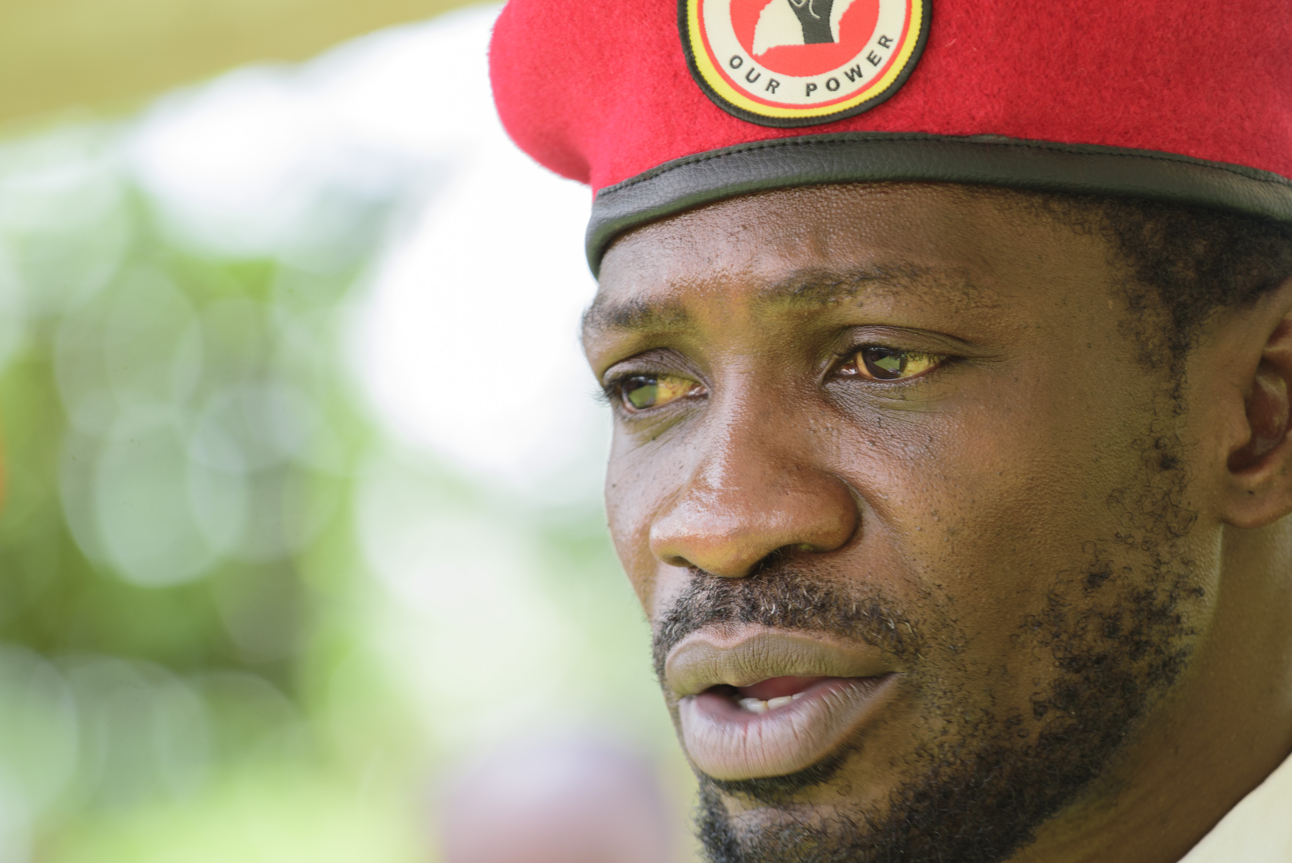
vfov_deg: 4.8
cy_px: 499
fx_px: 10267
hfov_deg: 7.2
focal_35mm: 286
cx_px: 872
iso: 320
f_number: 5.6
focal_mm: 200
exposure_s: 1/125
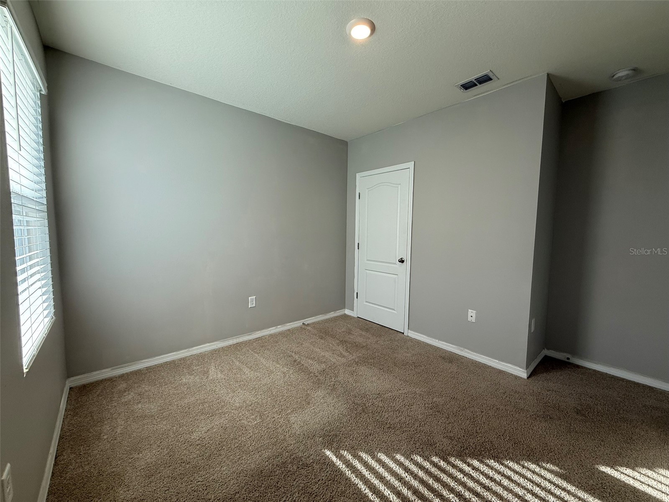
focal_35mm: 14
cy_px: 251
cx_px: 334
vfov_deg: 85.7
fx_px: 271
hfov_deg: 102.1
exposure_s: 1/120
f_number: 2.2
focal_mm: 2.22
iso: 80
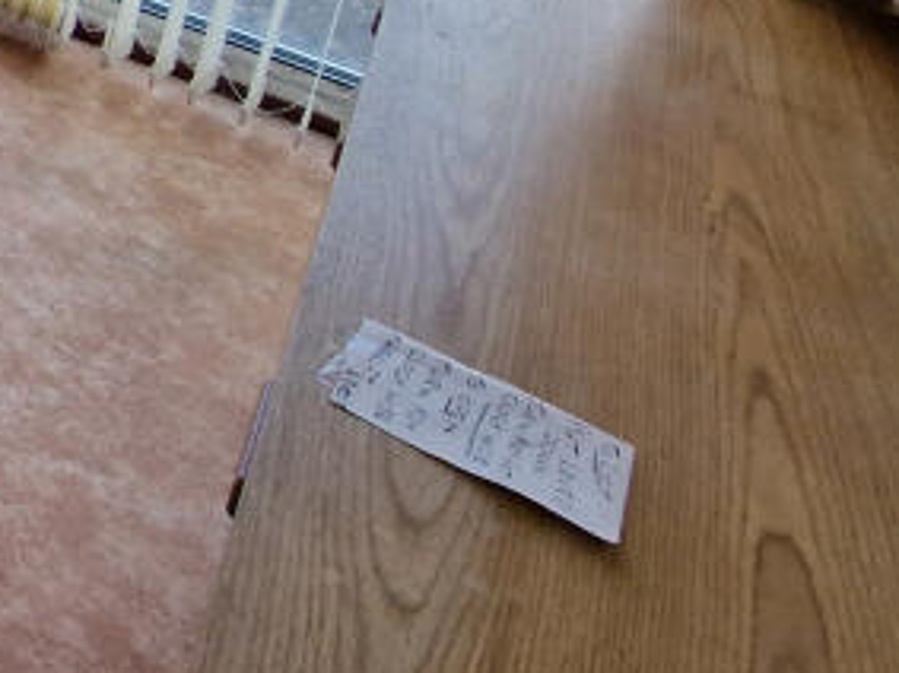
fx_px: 1220
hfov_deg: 24.1
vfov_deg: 23.1
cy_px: -403
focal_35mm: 47
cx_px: -632
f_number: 2.2
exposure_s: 1/383
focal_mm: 2.2
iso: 50
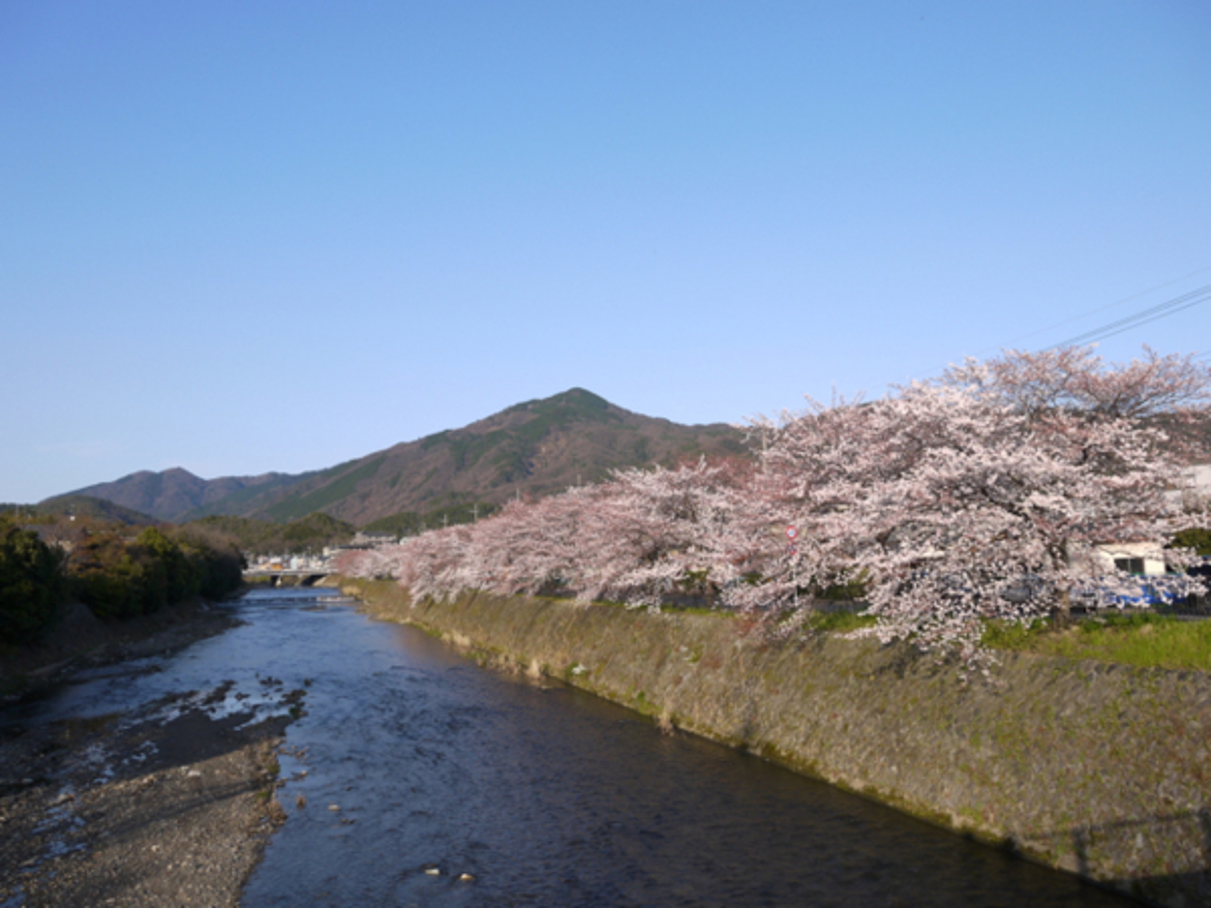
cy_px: 454
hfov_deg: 63.4
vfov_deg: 49.7
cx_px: 606
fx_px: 980
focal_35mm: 28
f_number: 6.3
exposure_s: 1/320
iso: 160
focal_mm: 14
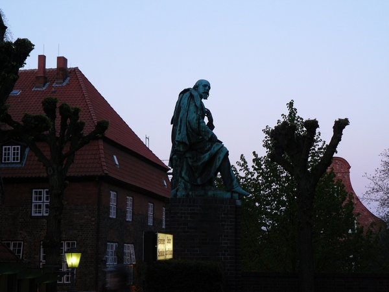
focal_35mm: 71
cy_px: 146
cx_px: 194
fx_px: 798
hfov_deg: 27.4
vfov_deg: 20.7
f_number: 3.2
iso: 200
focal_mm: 11.8
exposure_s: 1/30
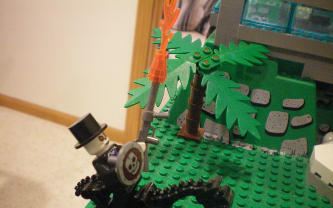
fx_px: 372
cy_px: 126
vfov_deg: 31.1
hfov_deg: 48.2
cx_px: 165
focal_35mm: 41
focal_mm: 6.3
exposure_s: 1/15
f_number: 3.1
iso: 400
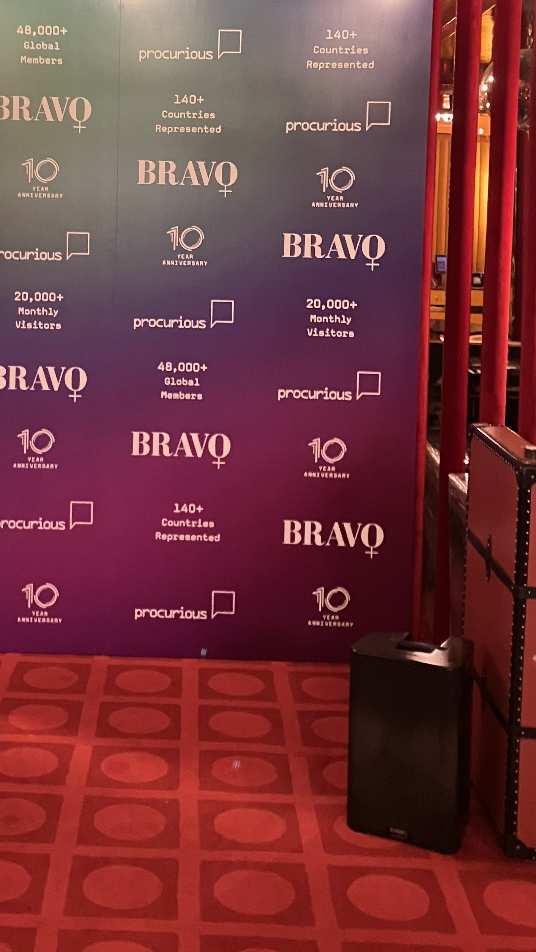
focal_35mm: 49
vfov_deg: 41.4
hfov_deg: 24.2
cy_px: 291
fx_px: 1238
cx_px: 142
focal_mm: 3.99
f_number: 1.8
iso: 400
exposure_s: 1/35
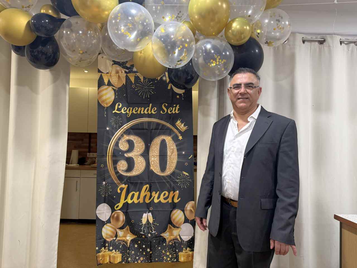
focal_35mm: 24
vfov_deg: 56.8
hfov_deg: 71.6
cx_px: 178
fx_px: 248
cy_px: 134
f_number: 1.78
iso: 320
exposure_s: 1/59
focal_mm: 6.76
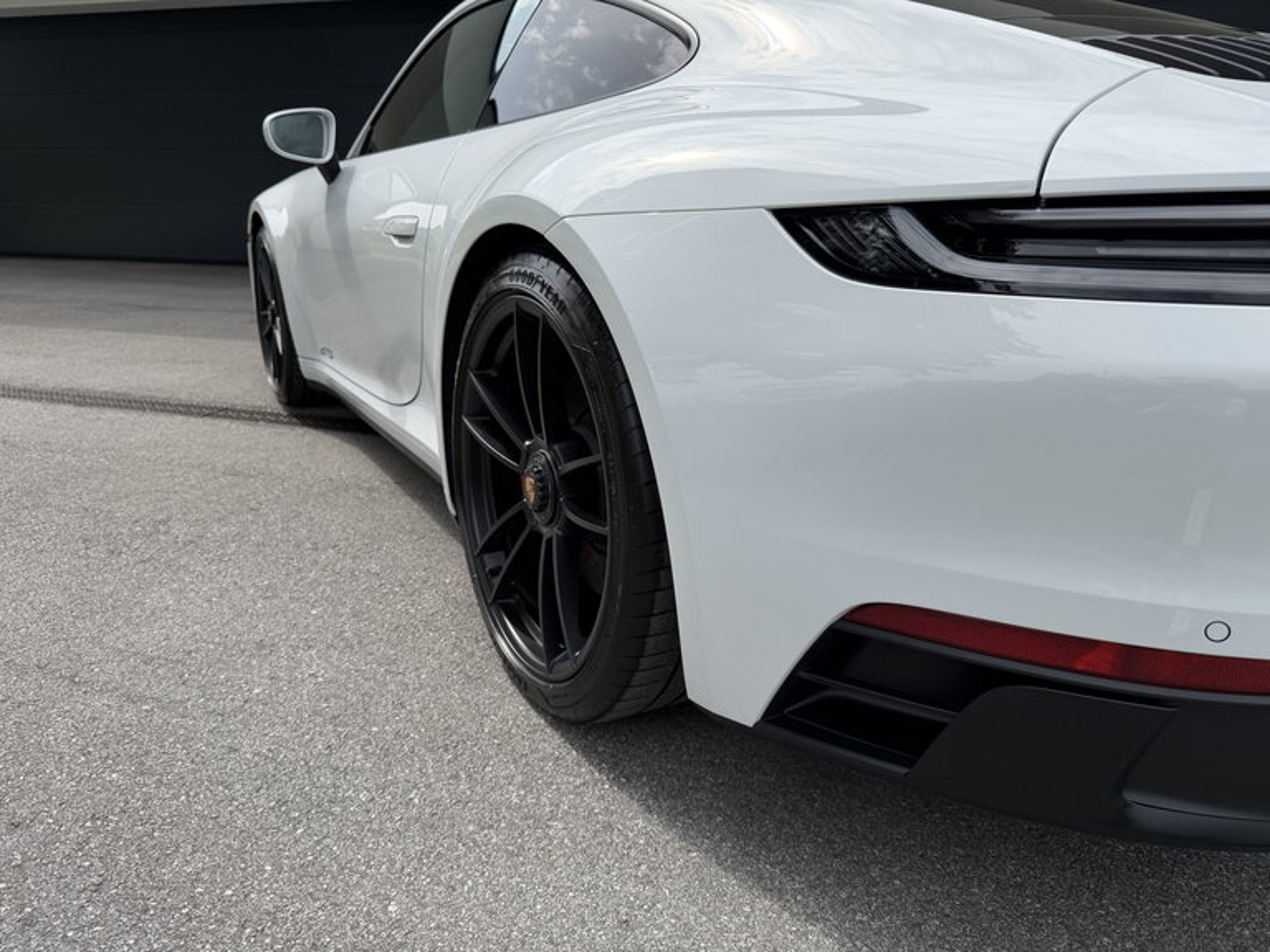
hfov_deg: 71.6
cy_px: 476
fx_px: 881
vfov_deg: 56.8
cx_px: 635
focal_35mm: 24
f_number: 1.78
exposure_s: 1/3759
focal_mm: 6.76
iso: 80
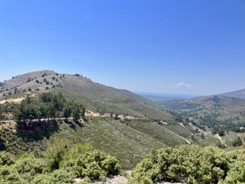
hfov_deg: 67.3
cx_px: 122
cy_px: 92
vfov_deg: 53.1
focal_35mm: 26
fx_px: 184
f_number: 1.6
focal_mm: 5.1
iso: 50
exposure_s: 1/5319
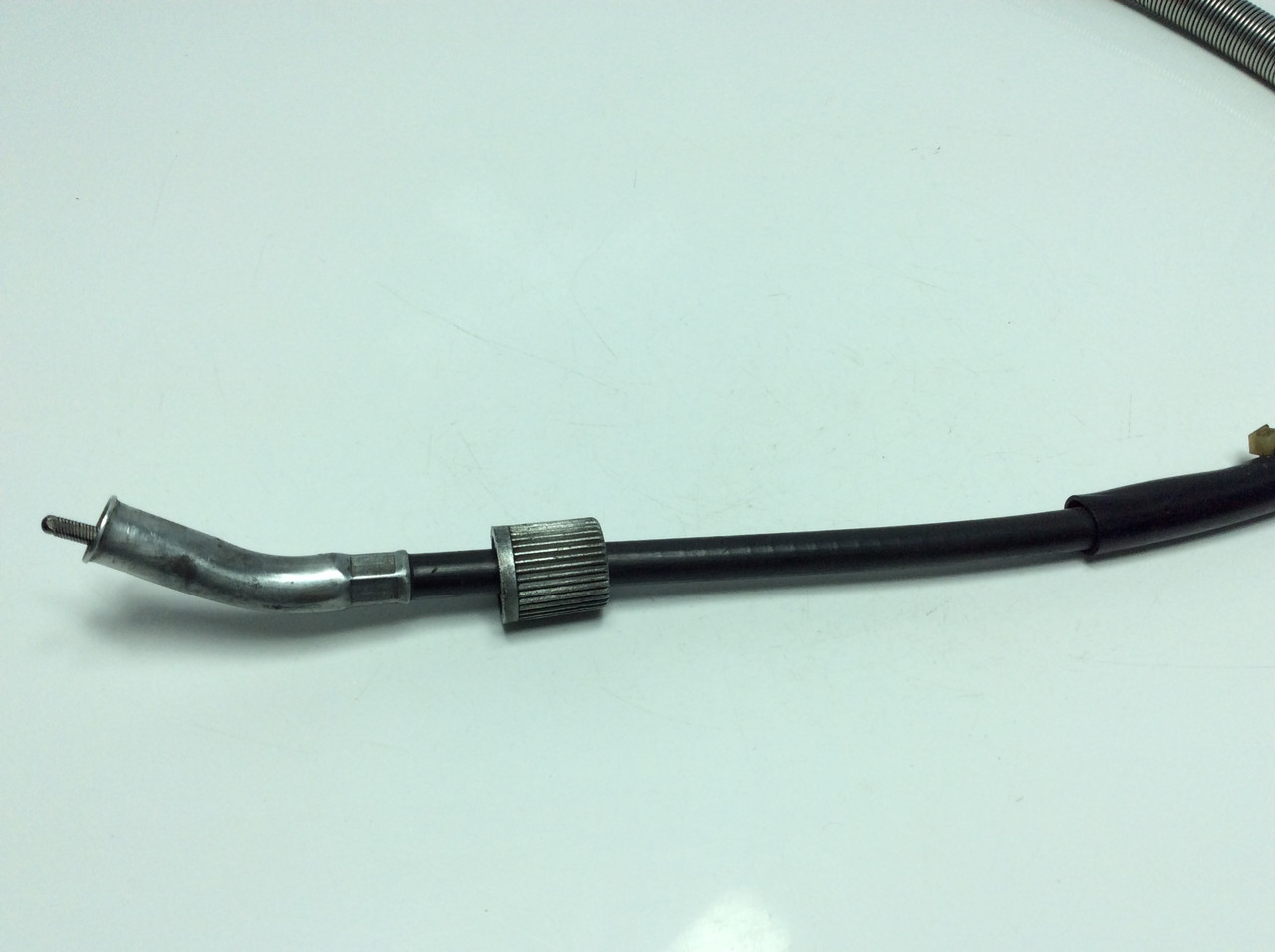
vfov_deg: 44.1
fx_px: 1177
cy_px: 476
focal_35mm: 32
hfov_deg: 56.9
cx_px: 638
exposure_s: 1/733
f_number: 2.4
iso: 32
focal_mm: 3.3
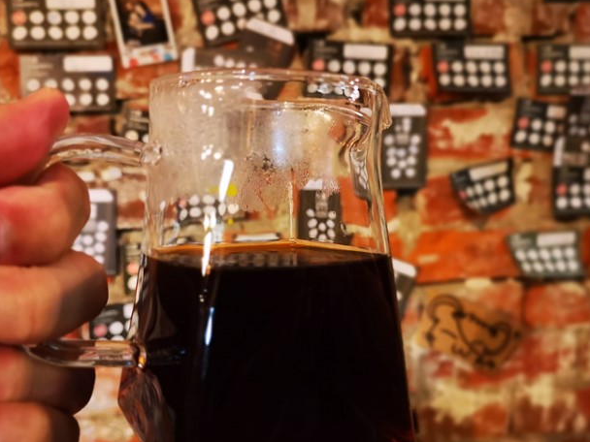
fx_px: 545
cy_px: 249
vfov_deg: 44.1
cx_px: 254
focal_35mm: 32
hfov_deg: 56.6
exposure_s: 1/16.7
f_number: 4
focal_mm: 3.95
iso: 800
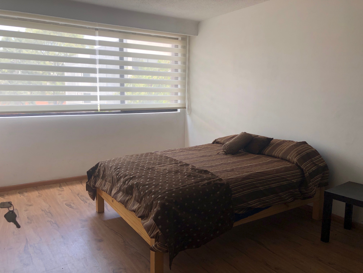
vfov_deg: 49.7
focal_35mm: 28
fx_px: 294
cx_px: 182
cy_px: 136
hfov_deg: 63.4
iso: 64
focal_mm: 3.99
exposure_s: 1/120
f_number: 1.8
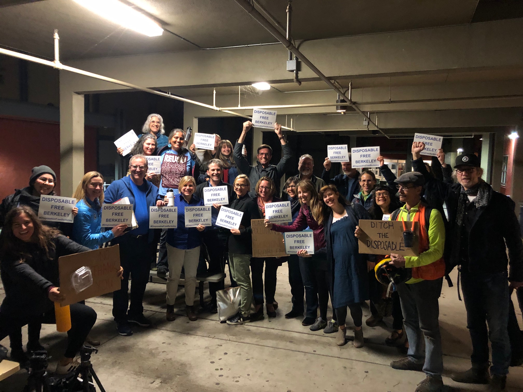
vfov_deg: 49.7
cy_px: 196
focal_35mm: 28
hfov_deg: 63.4
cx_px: 262
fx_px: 423
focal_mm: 3.99
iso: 80
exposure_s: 1/7
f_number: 1.8
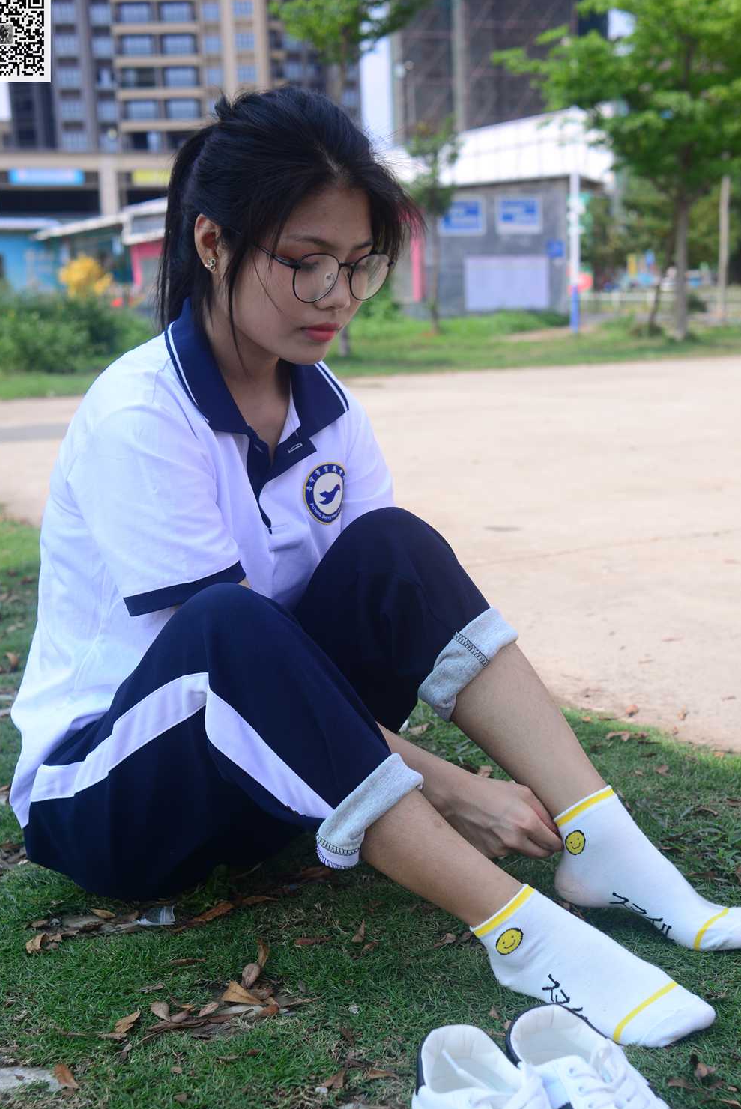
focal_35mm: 46
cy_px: 715
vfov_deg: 42.3
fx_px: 1418
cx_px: 441
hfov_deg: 29.2
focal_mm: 35
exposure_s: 1/320
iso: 100
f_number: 5.6
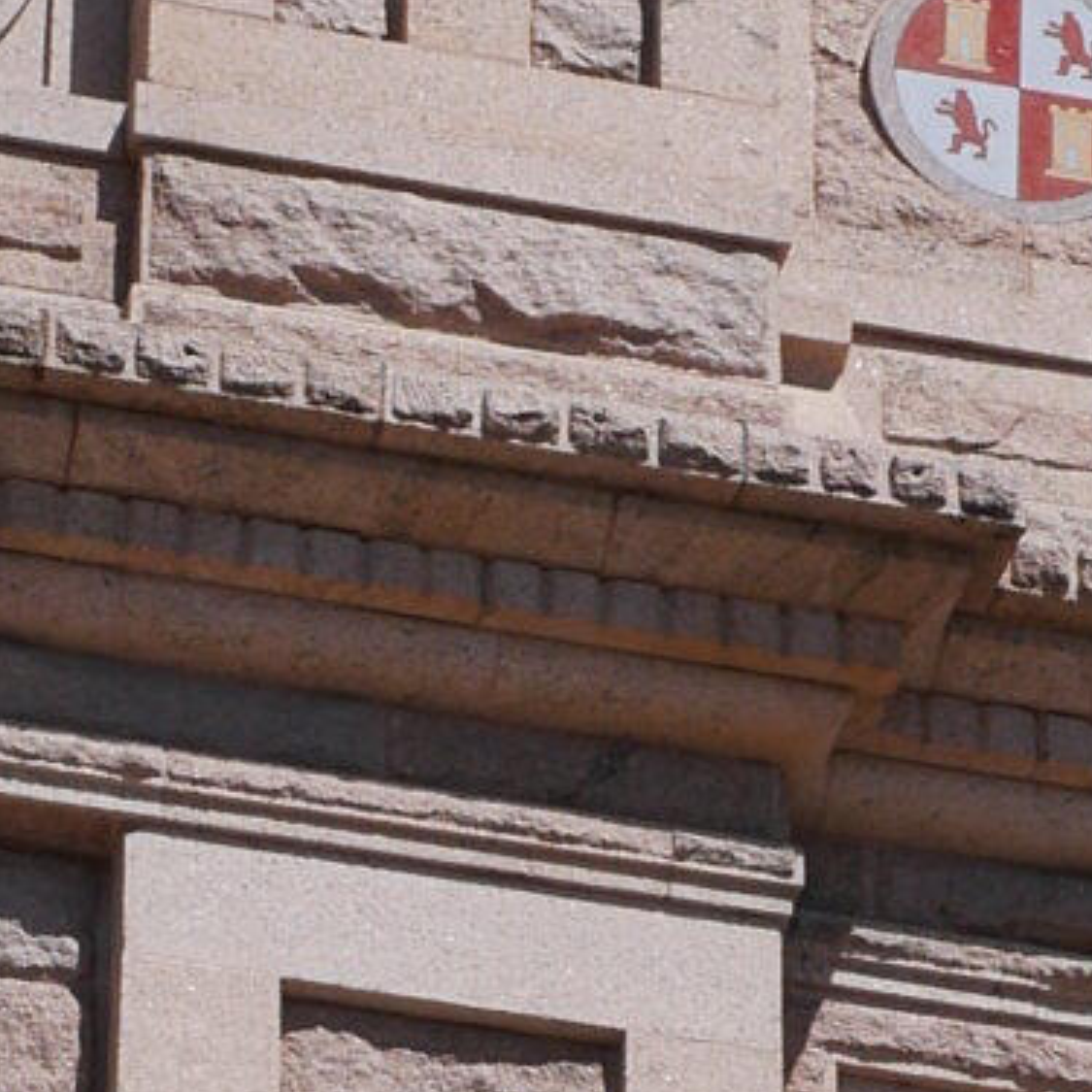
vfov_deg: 5.7
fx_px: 10778
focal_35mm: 302
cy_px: 2298
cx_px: 408
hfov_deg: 5.8
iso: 200
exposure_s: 1/1300
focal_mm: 25
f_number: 5.6
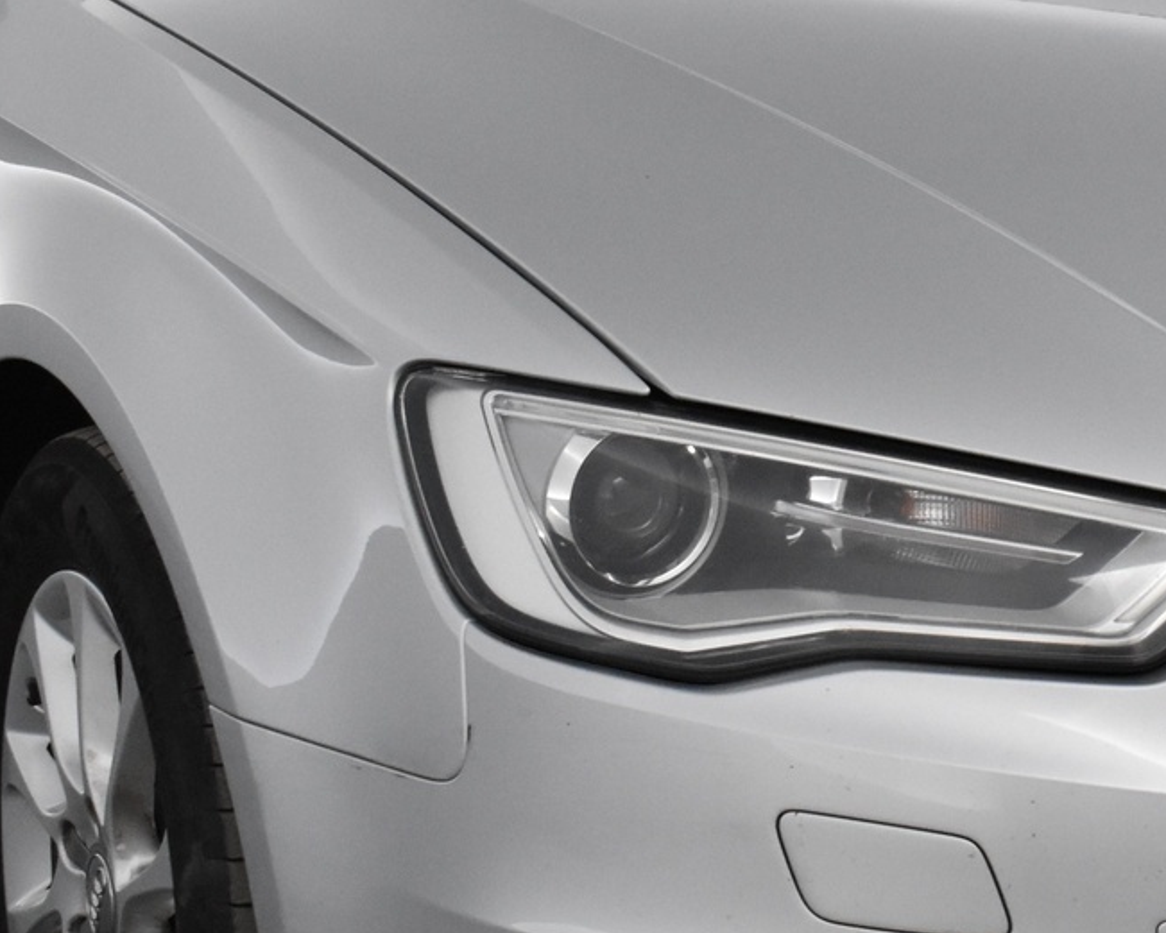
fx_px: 3866
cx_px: 1203
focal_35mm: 112
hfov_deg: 16.7
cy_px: 616
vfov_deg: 13.7
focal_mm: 32
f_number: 6.3
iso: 3200
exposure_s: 1/160
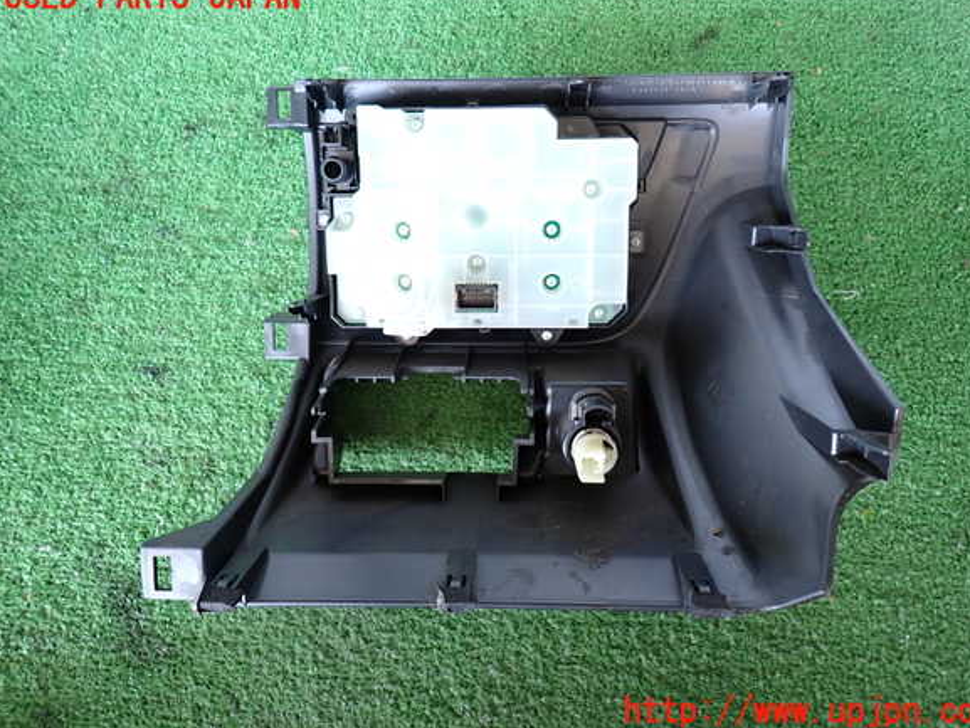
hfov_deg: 67.3
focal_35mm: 26
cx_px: 499
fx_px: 729
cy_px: 355
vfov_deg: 53.1
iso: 200
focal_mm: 4.5
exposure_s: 1/50
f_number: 2
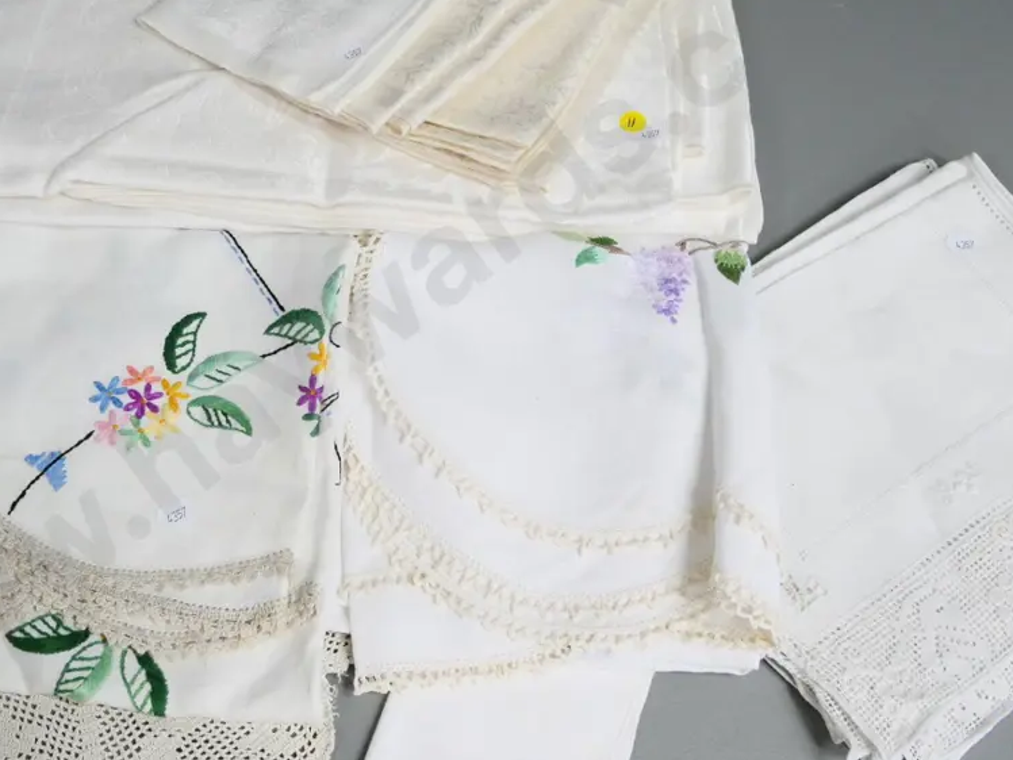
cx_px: 398
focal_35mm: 41
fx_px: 1200
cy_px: 300
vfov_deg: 35.0
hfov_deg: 45.5
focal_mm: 15
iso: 3200
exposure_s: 1/160
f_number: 5.6
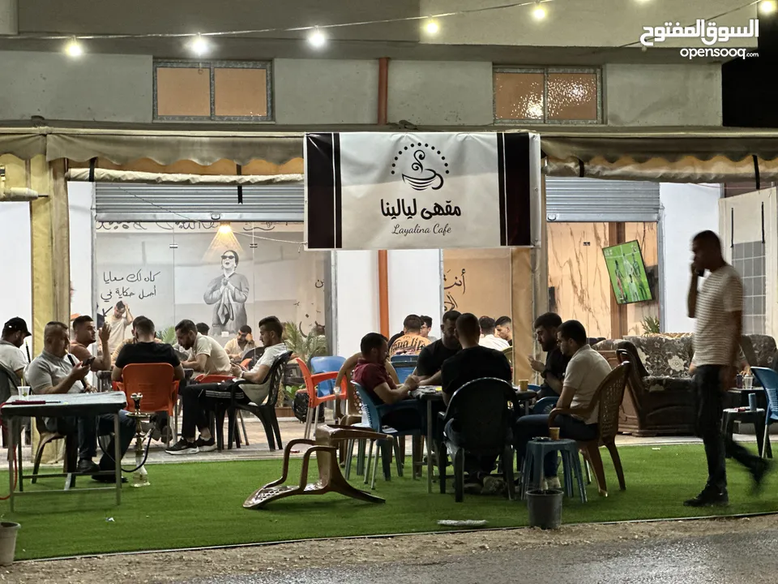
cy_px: 292
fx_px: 1731
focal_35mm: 77
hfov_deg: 25.3
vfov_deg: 19.1
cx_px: 389
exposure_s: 1/25
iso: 400
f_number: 2.8
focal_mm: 9
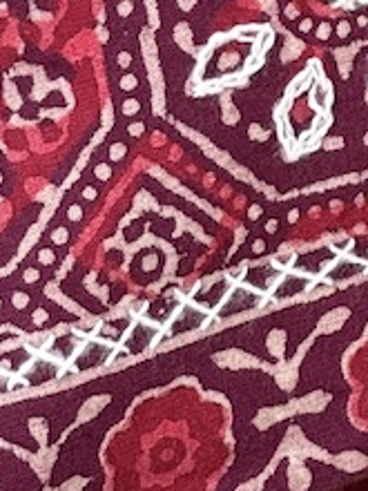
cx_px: 748
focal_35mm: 398
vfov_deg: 4.8
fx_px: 5641
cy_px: -728
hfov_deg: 3.7
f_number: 2.8
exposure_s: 1/99
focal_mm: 9
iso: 160
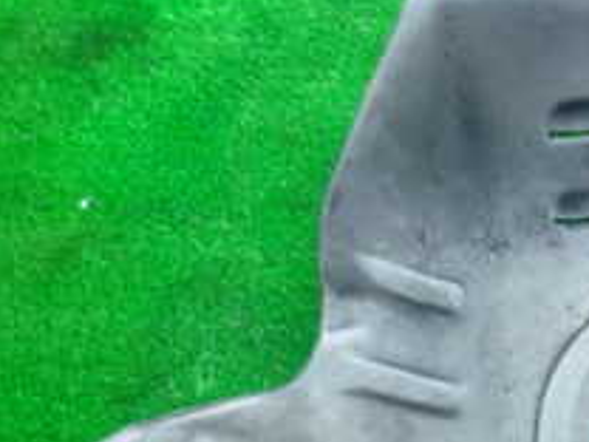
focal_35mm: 72
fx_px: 1225
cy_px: 264
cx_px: 750
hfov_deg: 24.0
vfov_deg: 20.4
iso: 200
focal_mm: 4.5
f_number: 2
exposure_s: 1/30
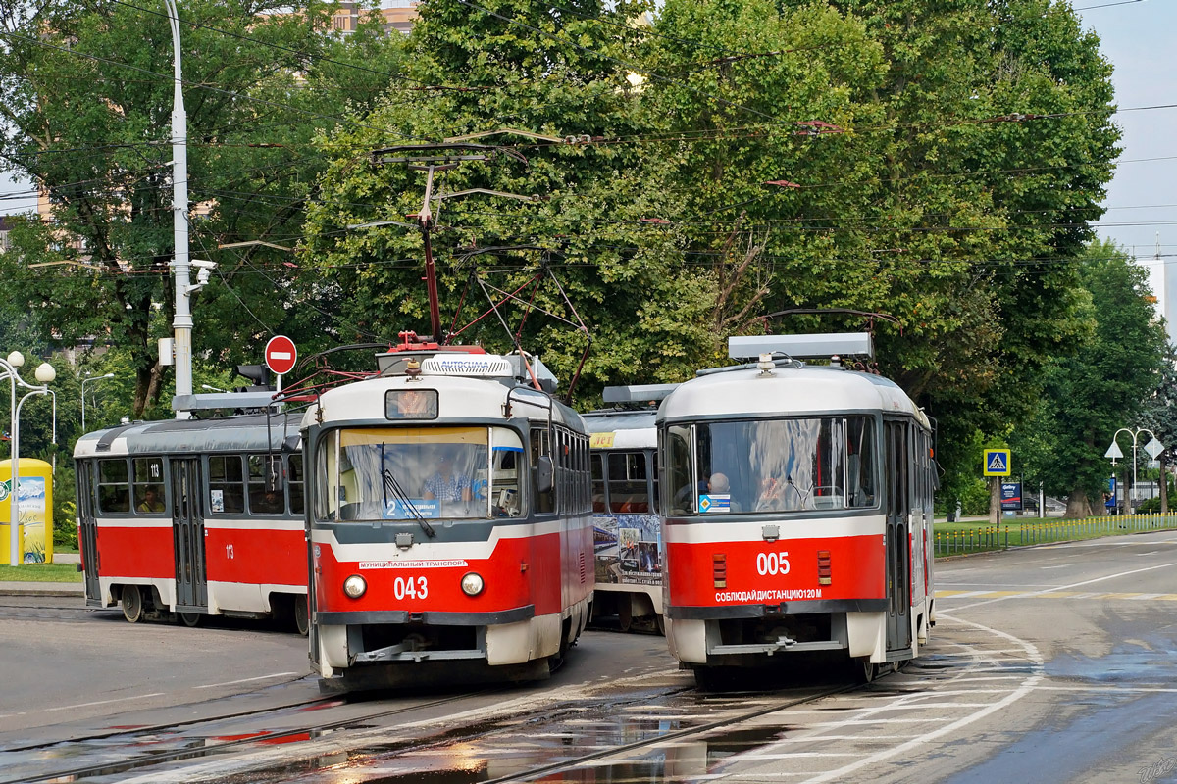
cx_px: 588
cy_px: 392
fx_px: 2942
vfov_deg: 15.2
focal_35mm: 90
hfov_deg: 22.6
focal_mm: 60
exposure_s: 1/400
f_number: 7.1
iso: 200
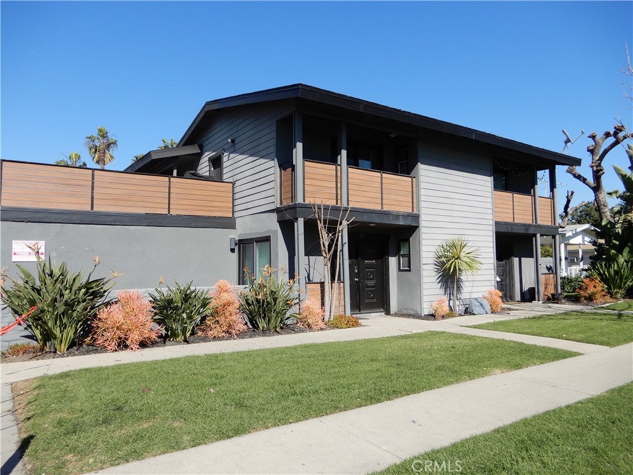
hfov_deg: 71.6
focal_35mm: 24
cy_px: 238
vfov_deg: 56.8
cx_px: 316
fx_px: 439
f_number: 3.4
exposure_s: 1/800
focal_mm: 4.3
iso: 80
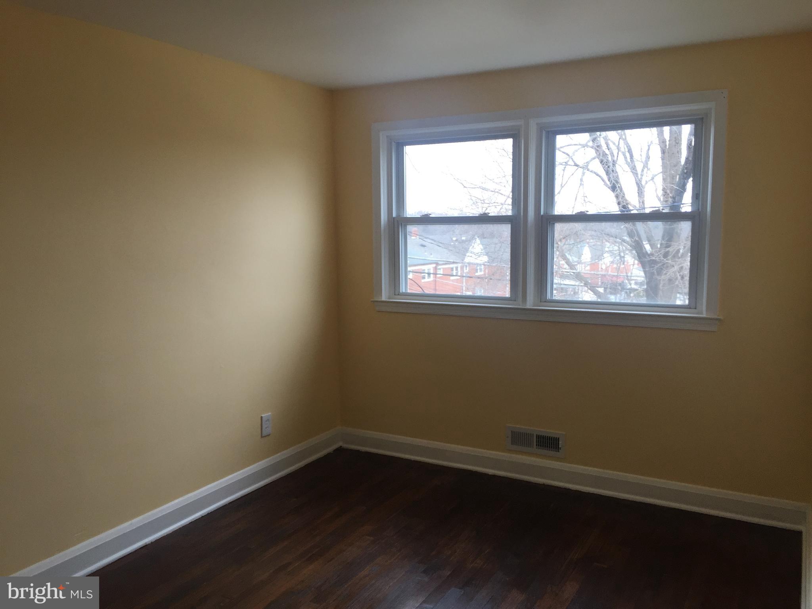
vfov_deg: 48.2
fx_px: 680
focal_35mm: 29
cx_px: 406
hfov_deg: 61.7
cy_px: 304
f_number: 2.2
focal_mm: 4.15
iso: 50
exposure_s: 1/120
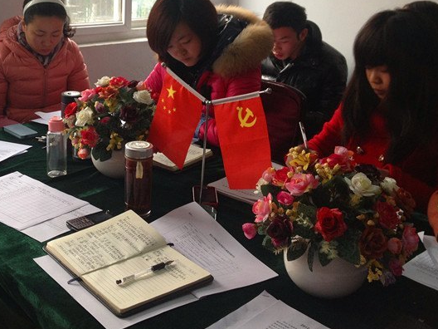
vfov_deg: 27.3
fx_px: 671
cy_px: 106
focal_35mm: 53
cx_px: 149
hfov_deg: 35.8
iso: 80
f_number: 2.4
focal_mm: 4.28
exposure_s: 1/60
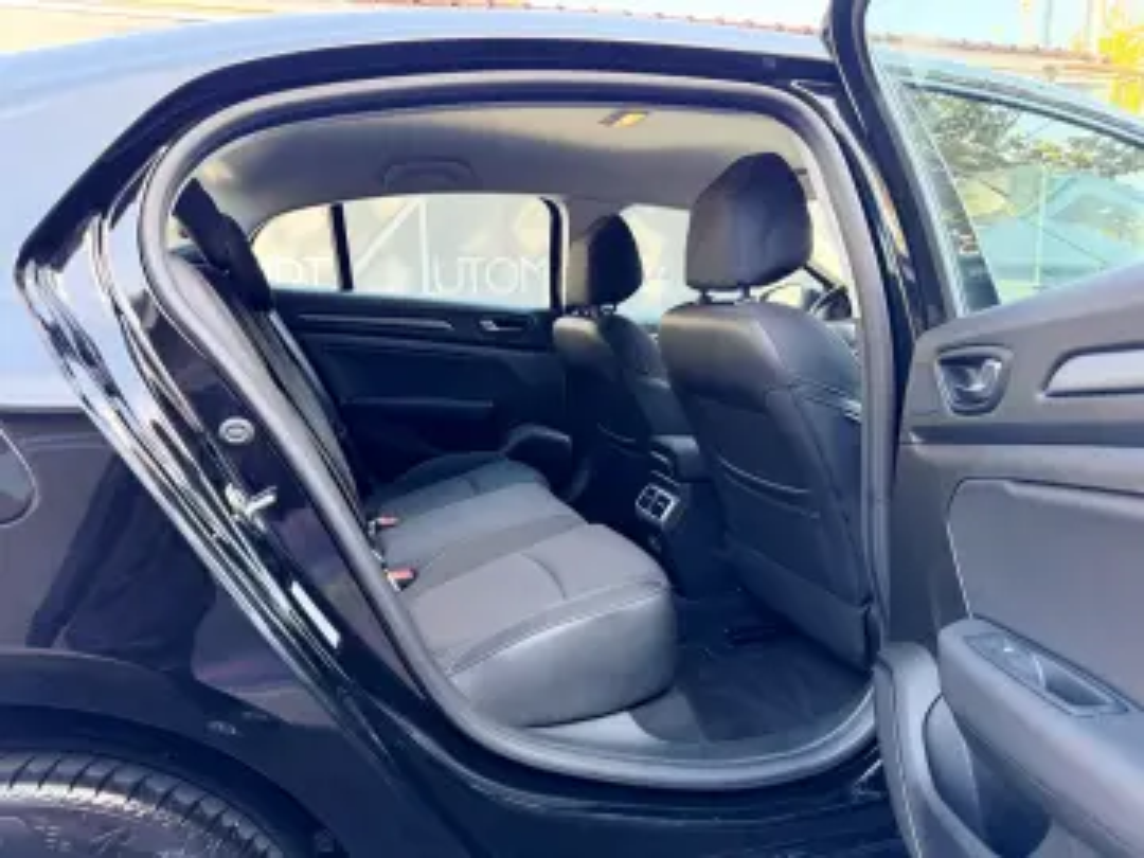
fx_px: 793
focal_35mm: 24
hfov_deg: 71.6
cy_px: 429
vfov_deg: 56.8
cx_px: 572
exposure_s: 1/121
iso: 200
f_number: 1.78
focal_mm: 6.76
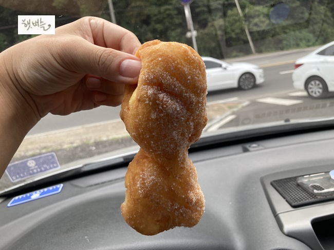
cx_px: 167
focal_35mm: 28
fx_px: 270
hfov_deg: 63.4
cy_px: 125
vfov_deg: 49.8
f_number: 1.8
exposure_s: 1/121
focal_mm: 3.99
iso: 40
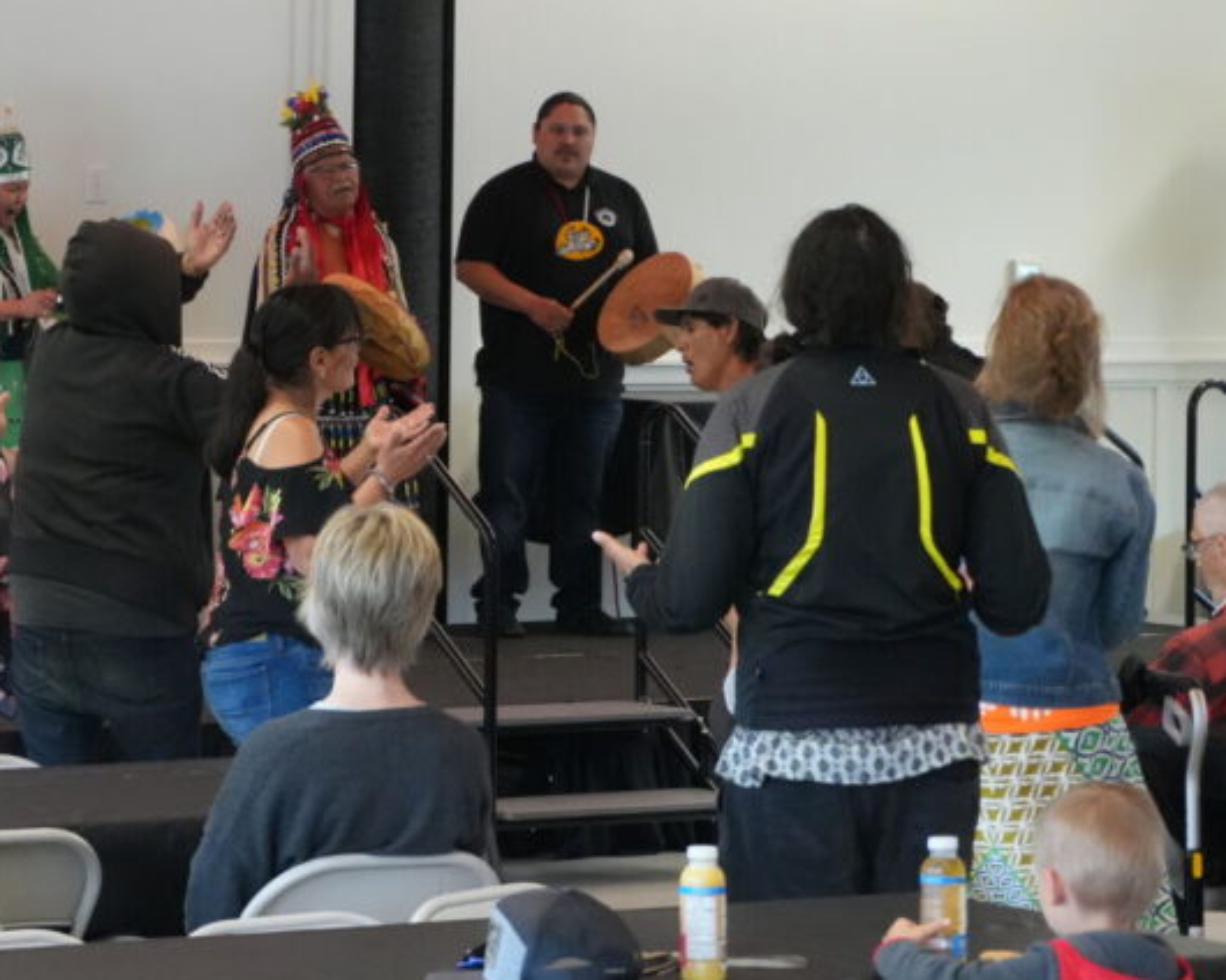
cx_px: 65
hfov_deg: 14.0
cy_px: 357
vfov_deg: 11.3
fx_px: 4935
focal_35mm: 136
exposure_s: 1/160
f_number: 5.6
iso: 4000
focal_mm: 50
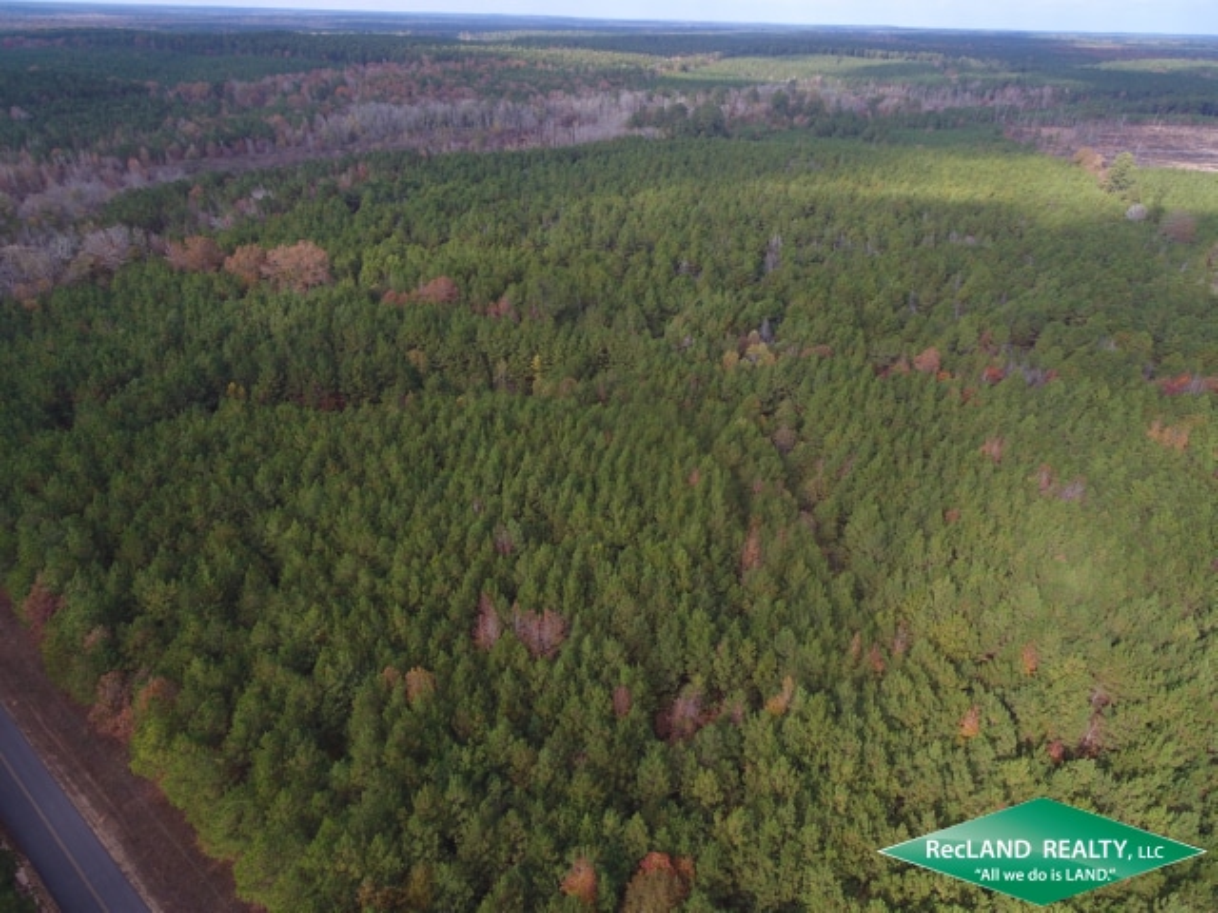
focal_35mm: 20
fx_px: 704
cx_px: 609
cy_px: 456
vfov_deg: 66.0
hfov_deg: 81.7
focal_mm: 3.61
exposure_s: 1/292
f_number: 2.8
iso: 100
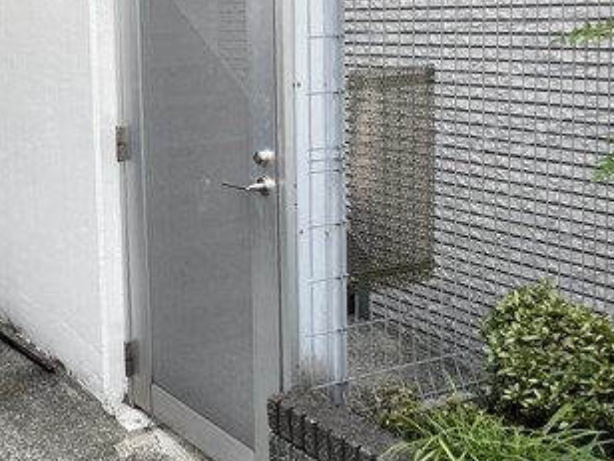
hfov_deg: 33.1
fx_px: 958
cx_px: 28
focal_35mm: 54
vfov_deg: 26.7
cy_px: 118
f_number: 1.6
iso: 50
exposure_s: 1/1252
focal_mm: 5.1
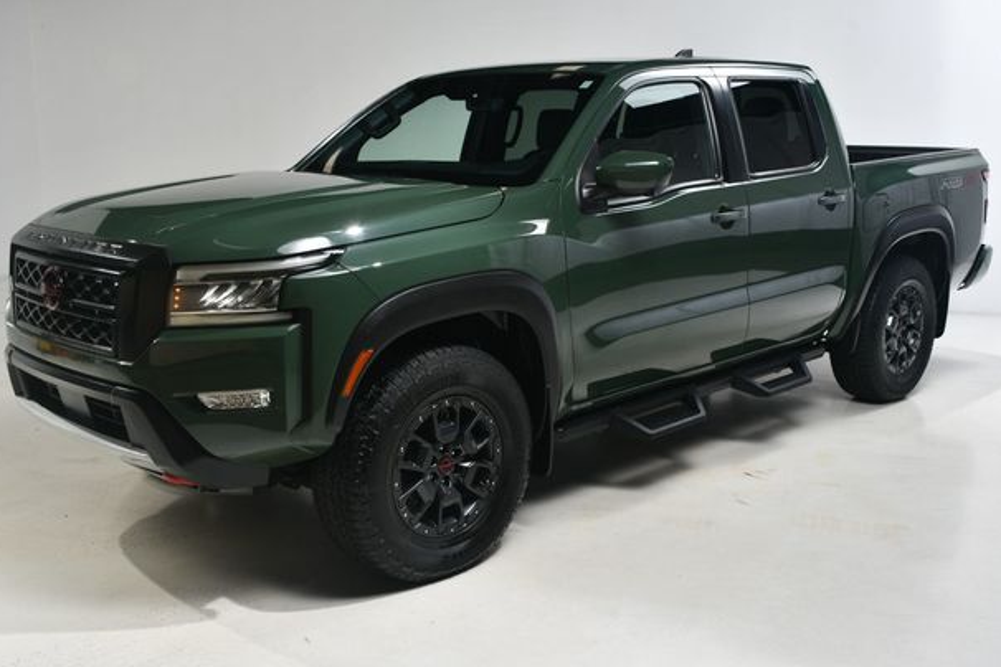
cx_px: 517
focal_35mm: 38
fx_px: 1057
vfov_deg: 35.0
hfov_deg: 50.7
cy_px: 319
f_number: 13
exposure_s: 1/160
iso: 100
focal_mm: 24
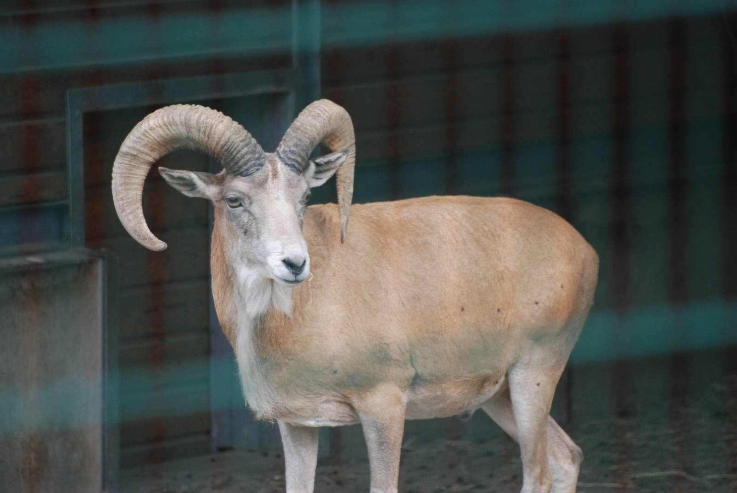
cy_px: 246
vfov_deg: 3.1
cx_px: 368
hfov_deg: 4.6
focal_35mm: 450
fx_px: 9223
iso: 400
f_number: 5.6
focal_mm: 300
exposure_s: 1/400
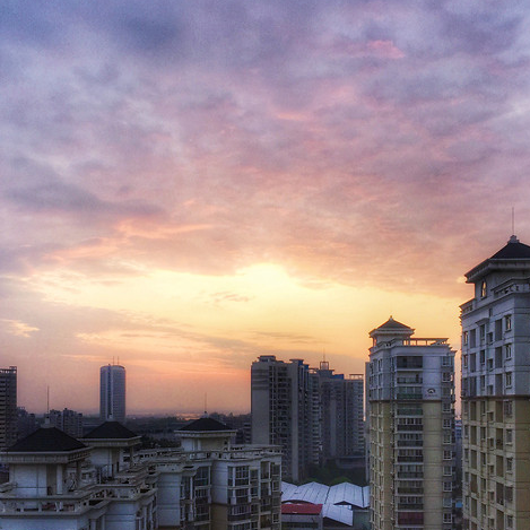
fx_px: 606
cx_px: 271
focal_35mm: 35
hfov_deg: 47.2
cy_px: 266
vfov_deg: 47.2
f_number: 2.2
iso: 40
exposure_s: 1/100
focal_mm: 4.15
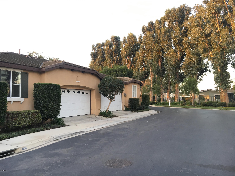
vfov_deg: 48.2
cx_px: 118
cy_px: 88
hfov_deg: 61.7
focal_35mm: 29
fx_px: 197
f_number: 2.2
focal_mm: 4.15
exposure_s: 1/30
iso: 25
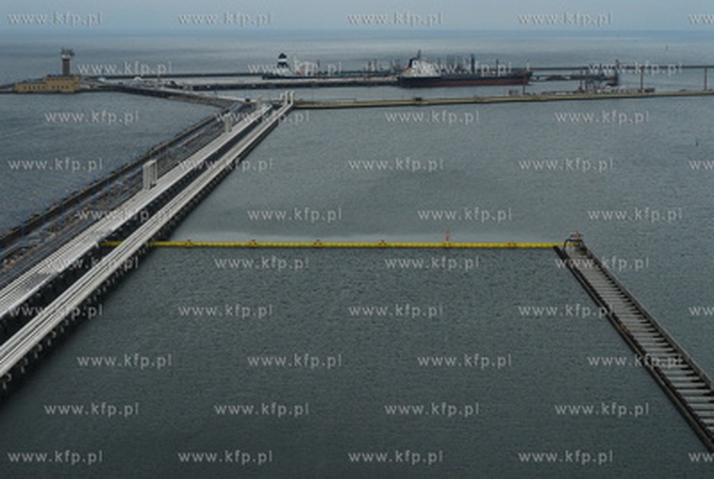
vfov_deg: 18.2
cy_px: 240
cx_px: 357
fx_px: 1490
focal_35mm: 75
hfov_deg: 27.0
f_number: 4.5
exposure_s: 1/320
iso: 640
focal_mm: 50
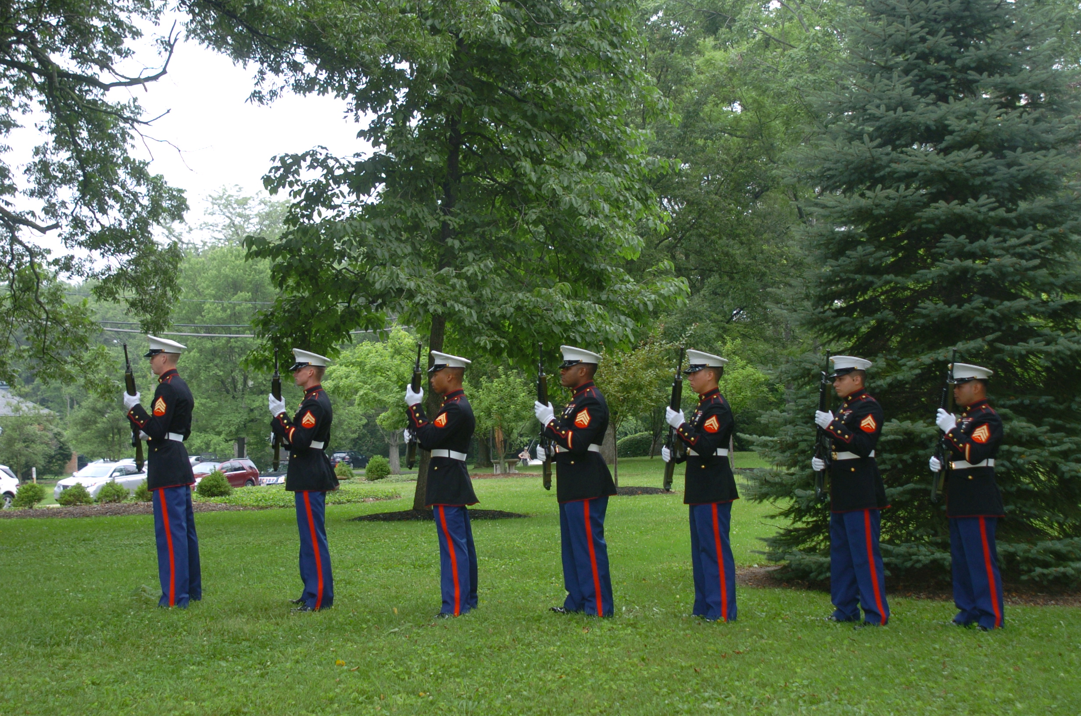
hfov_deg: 41.2
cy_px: 358
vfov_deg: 28.0
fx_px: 1438
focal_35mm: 48
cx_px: 540
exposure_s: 1/125
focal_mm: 32
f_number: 6
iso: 200
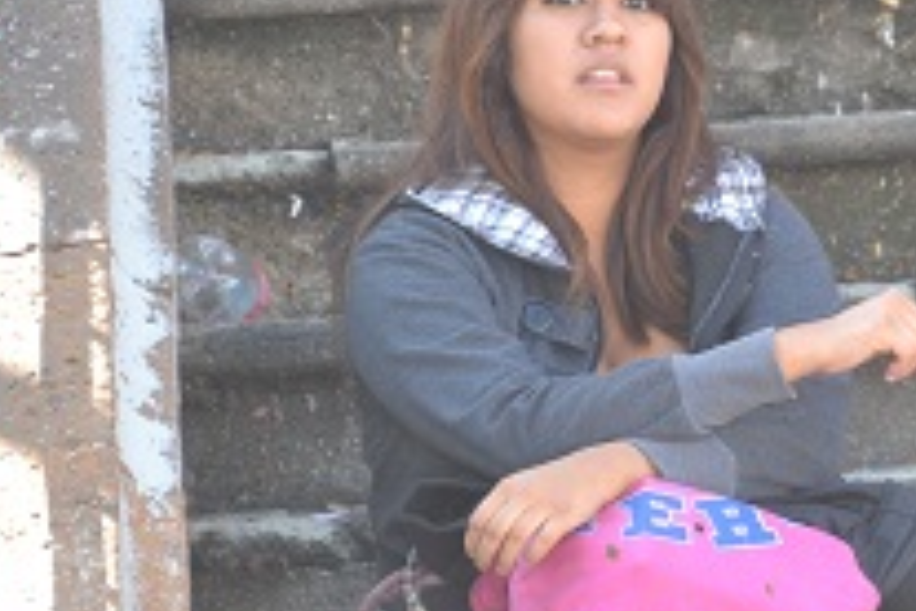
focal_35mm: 797
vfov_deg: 1.7
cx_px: 1066
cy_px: 210
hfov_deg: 2.6
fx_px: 20278
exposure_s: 1/200
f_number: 5.3
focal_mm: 220
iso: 400
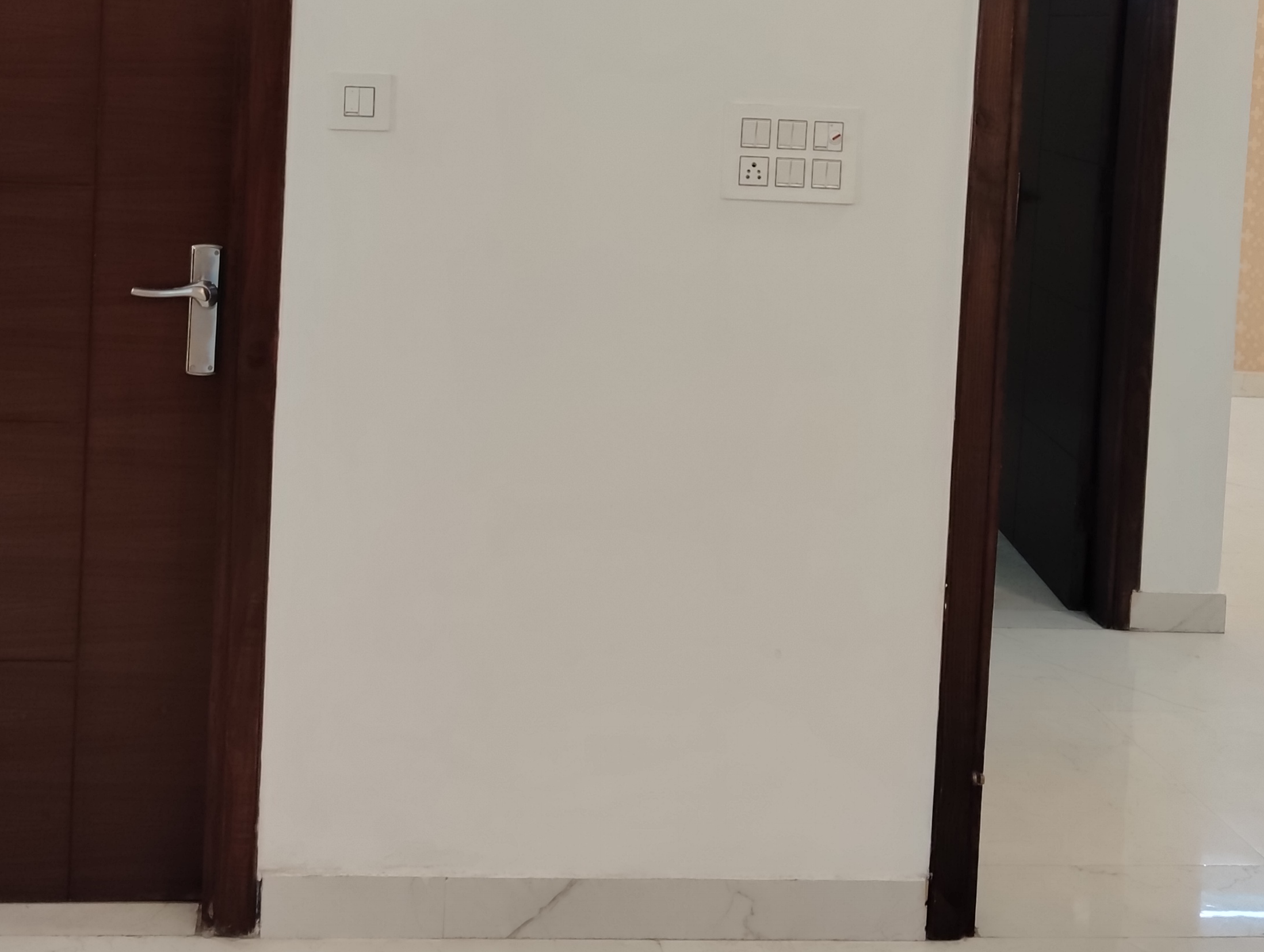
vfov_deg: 27.2
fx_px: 1901
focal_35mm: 52
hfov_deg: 36.7
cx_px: 522
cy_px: 112
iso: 441
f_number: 1.8
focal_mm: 4.22
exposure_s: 1/100
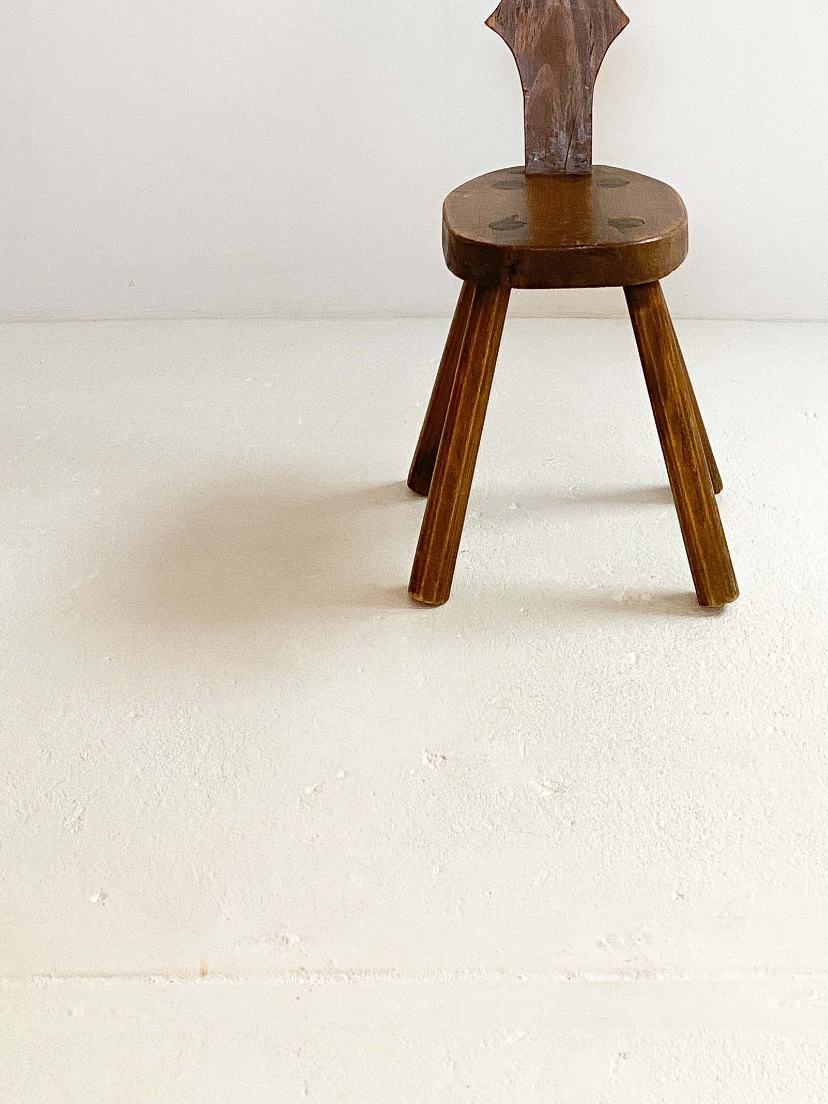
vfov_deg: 36.7
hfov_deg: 29.3
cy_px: 132
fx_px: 1563
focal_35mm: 49
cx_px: 594
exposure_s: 1/50
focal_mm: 4.25
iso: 200
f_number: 1.8
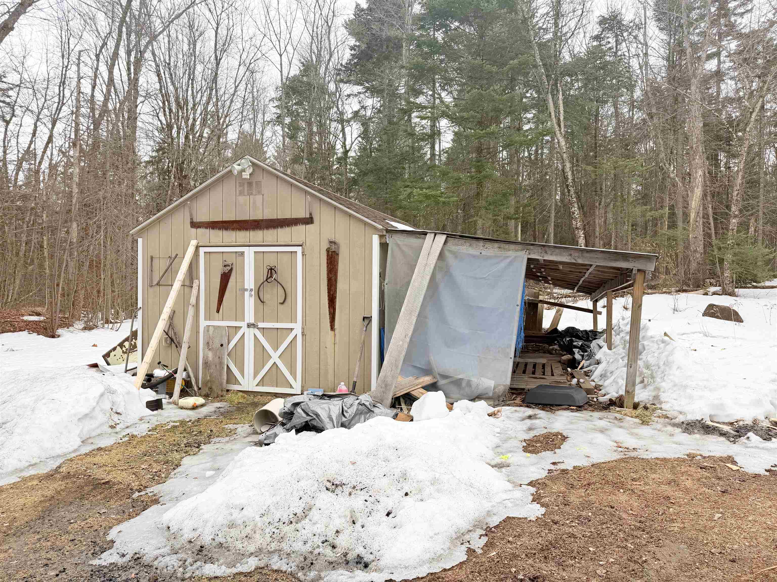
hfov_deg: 71.6
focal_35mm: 24
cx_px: 388
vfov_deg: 56.8
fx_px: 539
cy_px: 291
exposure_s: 1/649
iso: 80
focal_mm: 6.76
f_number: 1.78
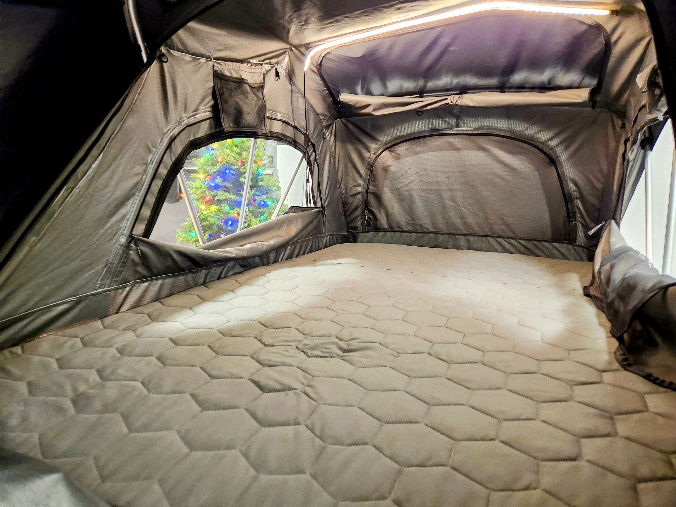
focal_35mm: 23
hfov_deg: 73.9
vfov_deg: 58.9
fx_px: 449
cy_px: 254
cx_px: 338
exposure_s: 1/30
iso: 640
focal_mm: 5.4
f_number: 1.8
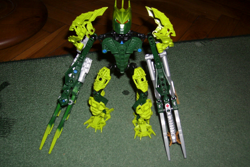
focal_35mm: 34
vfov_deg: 38.9
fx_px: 236
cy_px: 86
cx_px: 125
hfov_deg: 55.8
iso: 50
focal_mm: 5.99
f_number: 7.1
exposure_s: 1/30
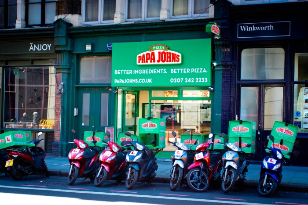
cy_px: 102
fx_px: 449
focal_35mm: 52
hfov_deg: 37.8
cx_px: 154
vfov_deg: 25.8
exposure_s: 1/90
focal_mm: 35
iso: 100
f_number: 4.5
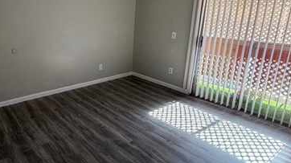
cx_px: 88
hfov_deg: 67.2
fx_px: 208
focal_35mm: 27
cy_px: 63
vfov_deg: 42.5
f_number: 2.2
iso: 200
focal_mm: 2.22
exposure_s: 1/121
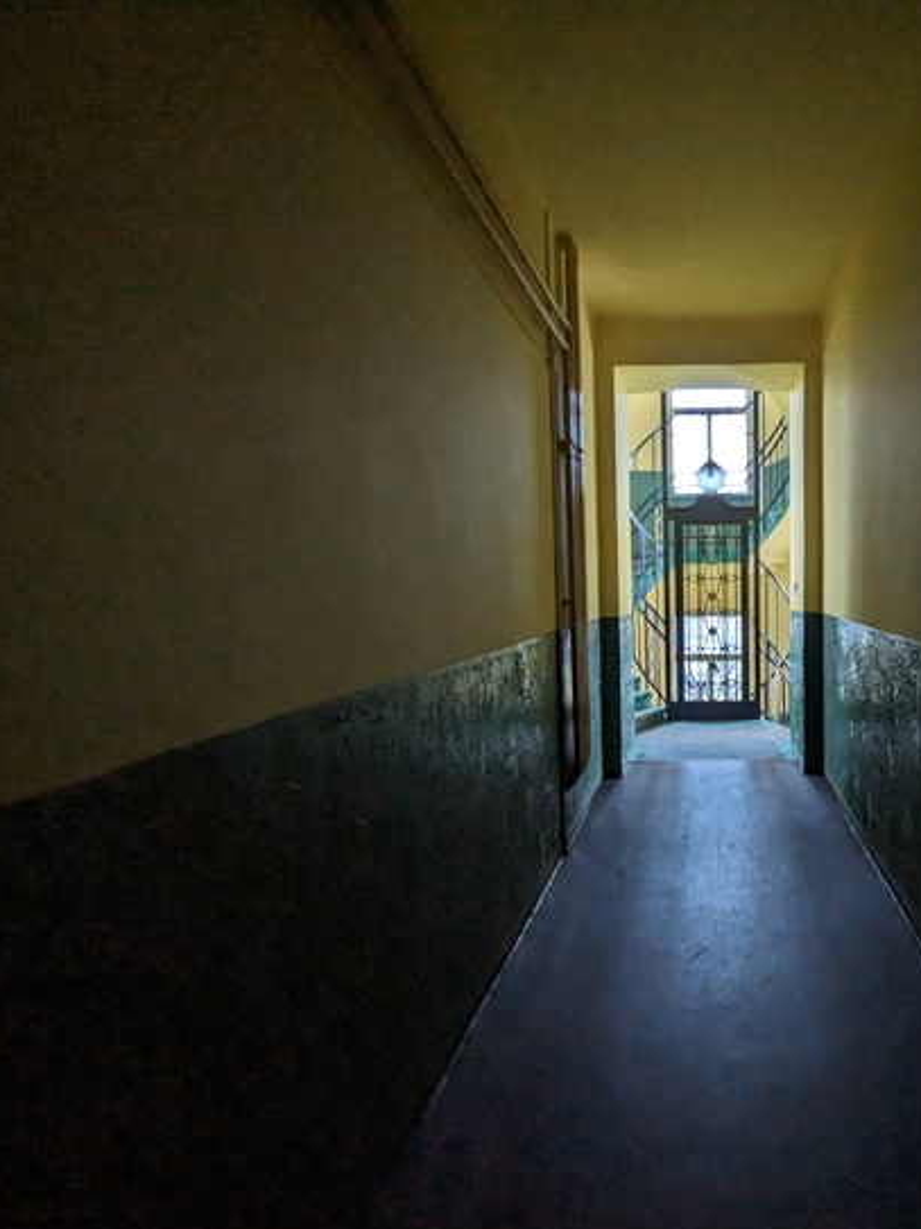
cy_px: 621
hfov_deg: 64.2
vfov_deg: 84.7
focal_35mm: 19
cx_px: 699
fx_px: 674
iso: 617
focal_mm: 1.83
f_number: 2.2
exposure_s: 1/3.8
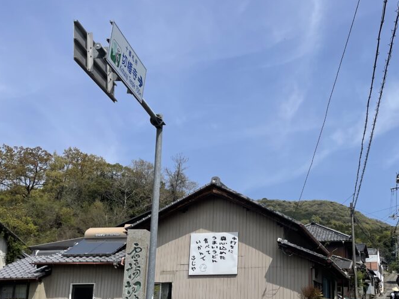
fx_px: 461
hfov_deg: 45.1
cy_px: 217
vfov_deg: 35.3
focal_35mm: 40
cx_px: 304
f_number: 1.6
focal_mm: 4.2
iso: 32
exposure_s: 1/5556
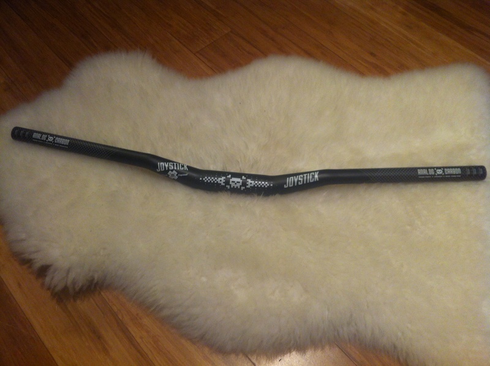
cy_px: 183
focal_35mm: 35
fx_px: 495
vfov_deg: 40.6
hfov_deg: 52.7
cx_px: 245
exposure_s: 1/15
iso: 125
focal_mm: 3.85
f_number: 2.8
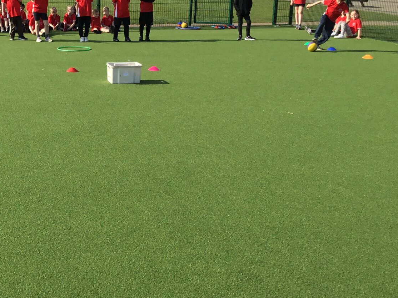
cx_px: 48
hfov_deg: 32.3
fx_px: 655
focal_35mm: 57
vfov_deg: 25.6
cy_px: 124
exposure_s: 1/1404
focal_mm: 3.3
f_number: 2.4
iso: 25
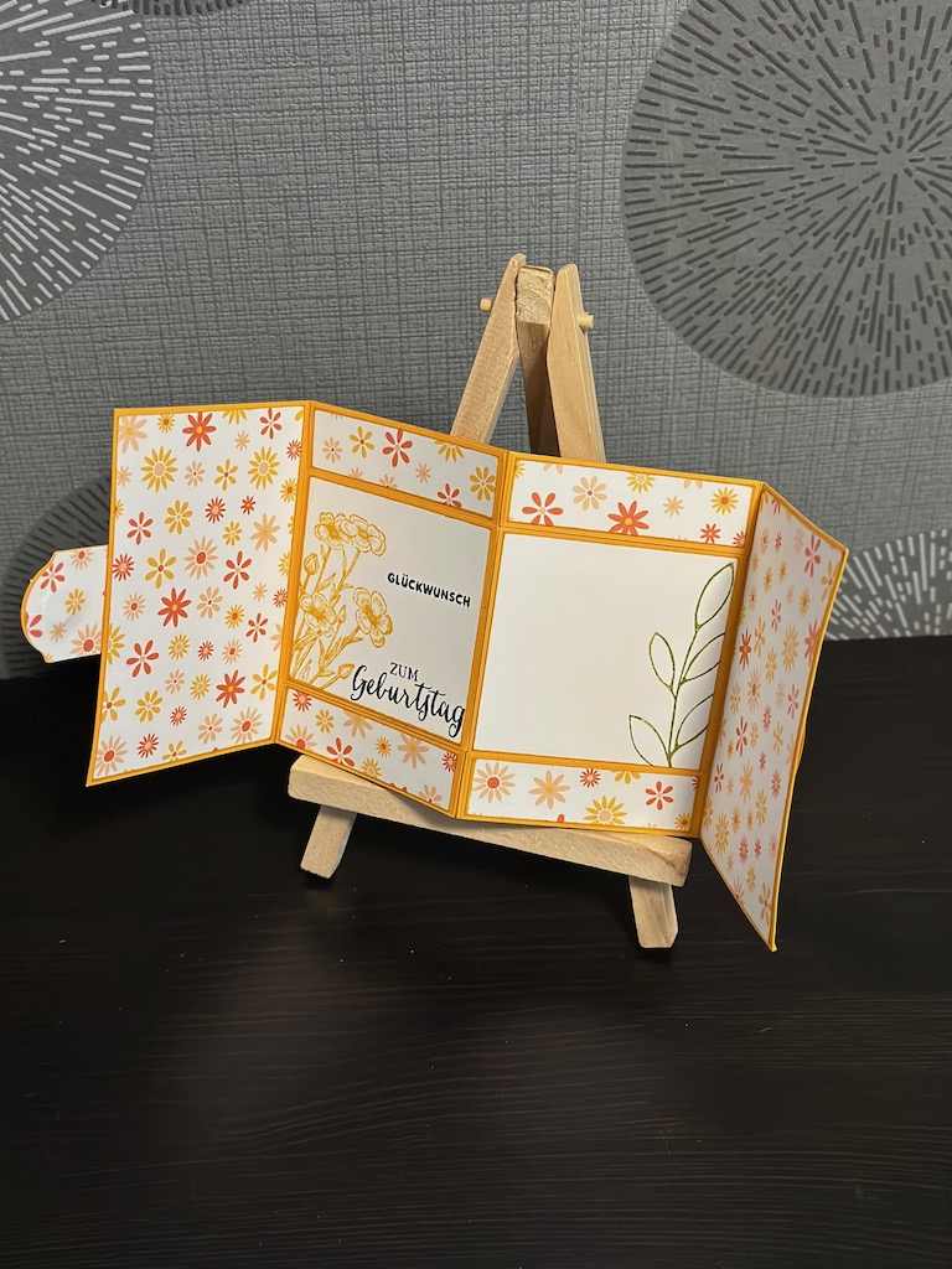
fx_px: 1760
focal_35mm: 48
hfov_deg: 30.3
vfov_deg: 39.7
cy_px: 634
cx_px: 476
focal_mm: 6.86
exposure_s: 1/60
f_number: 1.78
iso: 320
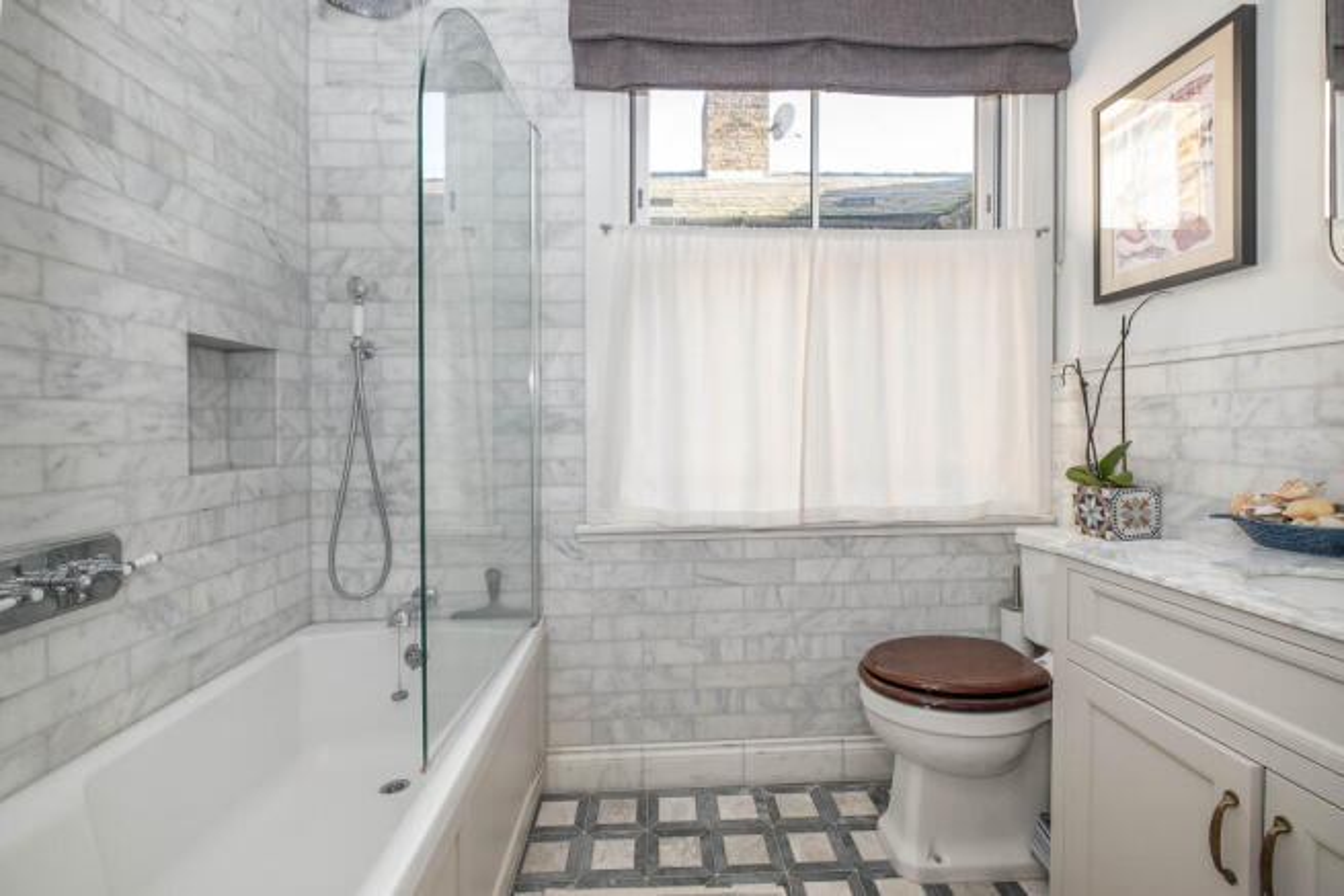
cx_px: 672
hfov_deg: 100.4
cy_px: 448
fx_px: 560
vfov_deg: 77.4
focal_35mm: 15
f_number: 5.6
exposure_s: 1/50
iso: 400
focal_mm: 10
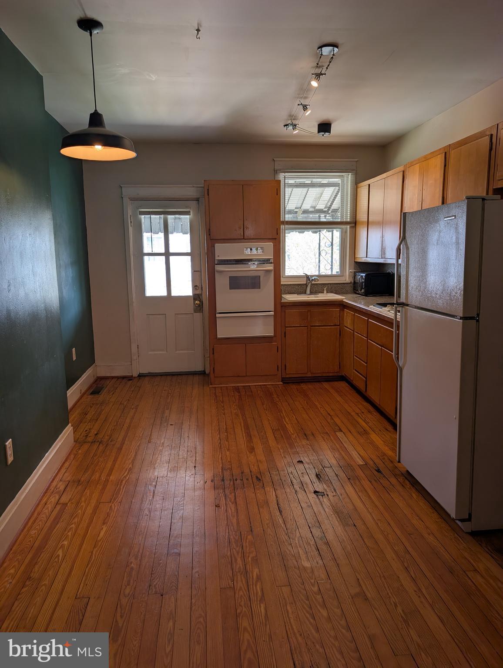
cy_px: 334
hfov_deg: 56.9
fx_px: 464
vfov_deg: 71.5
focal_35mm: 24
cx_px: 252
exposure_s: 1/30
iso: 18
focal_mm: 6.9
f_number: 1.68
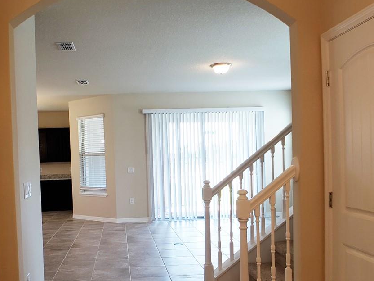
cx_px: 154
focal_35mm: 50
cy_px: 179
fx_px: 540
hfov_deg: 38.1
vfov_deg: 29.0
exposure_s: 1/60
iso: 80
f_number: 2.4
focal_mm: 4.3
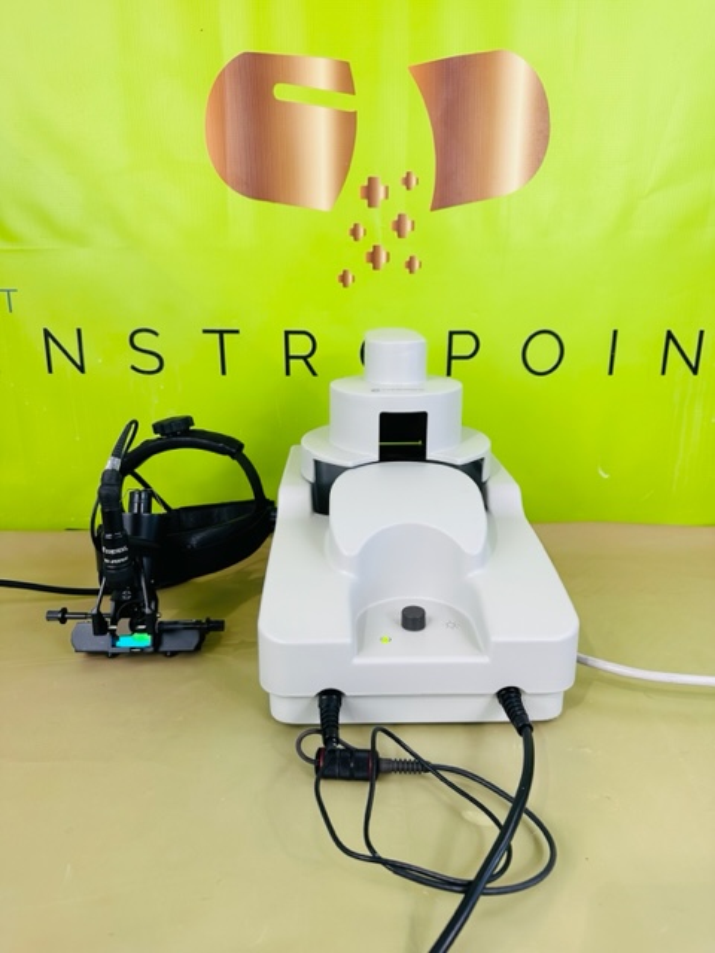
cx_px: 358
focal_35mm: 24
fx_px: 661
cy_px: 476
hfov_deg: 56.8
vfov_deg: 71.6
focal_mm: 6.86
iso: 80
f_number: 1.78
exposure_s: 1/120
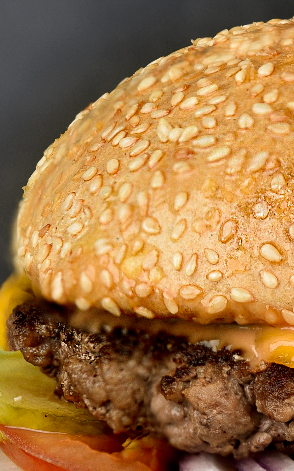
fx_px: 4846
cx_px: 410
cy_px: 350
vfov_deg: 5.6
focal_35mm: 378
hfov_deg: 3.5
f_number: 3.5
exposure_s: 1/200
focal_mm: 92
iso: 100
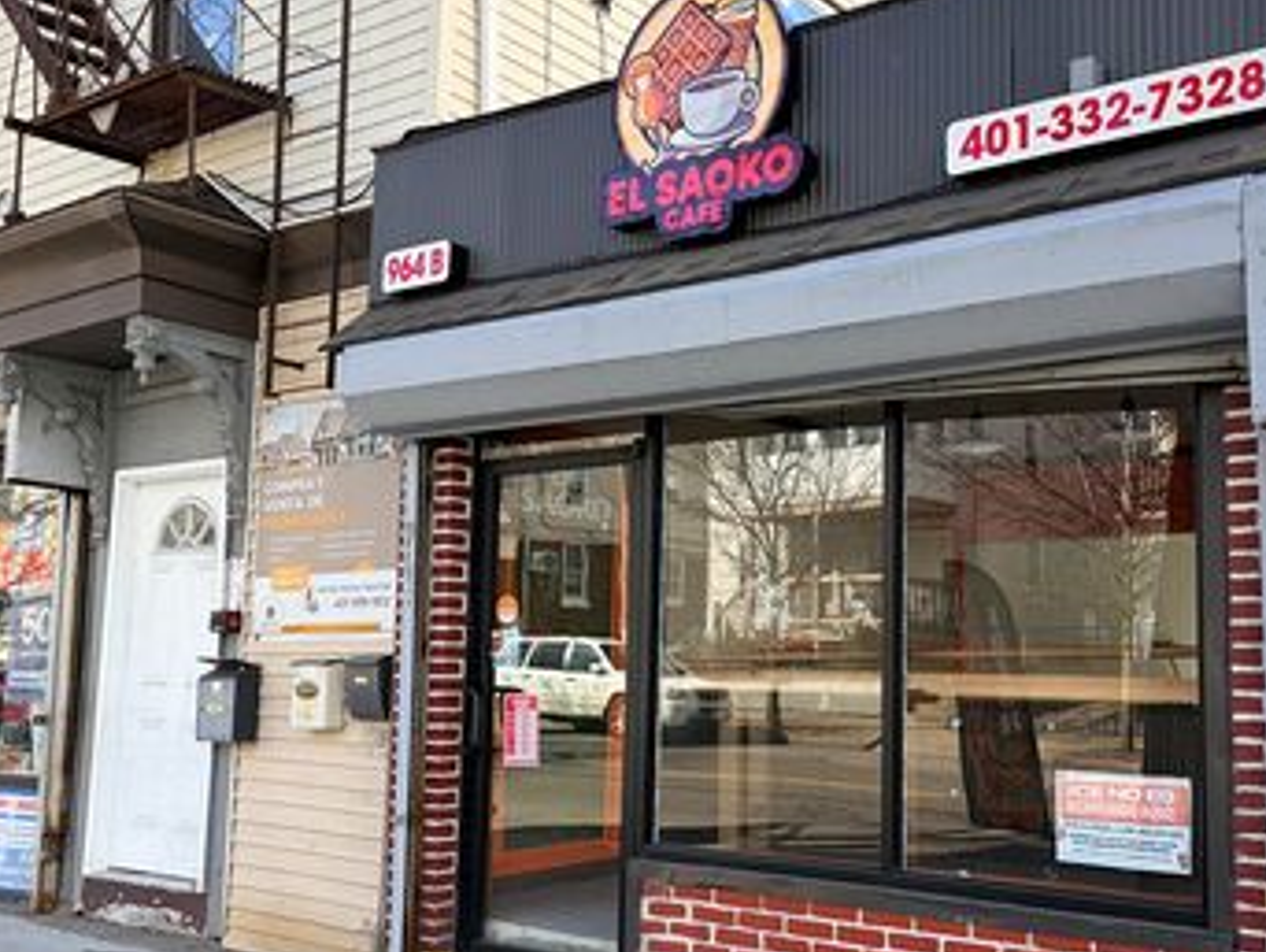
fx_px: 1391
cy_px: 535
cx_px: 825
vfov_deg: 37.7
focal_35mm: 38
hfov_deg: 48.3
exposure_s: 1/830
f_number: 1.6
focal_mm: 5.96
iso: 64
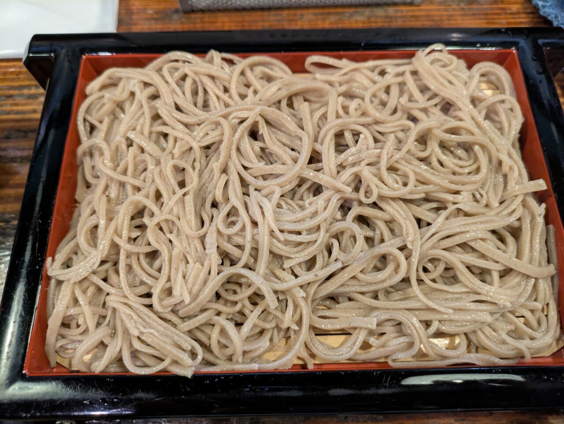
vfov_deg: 54.9
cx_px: 282
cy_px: 212
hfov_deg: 69.4
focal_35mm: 25
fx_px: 407
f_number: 1.89
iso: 335
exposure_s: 1/24
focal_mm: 5.43
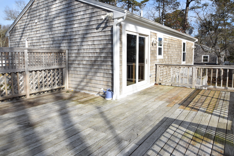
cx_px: 115
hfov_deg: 71.5
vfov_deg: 51.2
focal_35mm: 25
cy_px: 66
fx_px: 163
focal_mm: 14
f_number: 11
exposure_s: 1/500
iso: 200
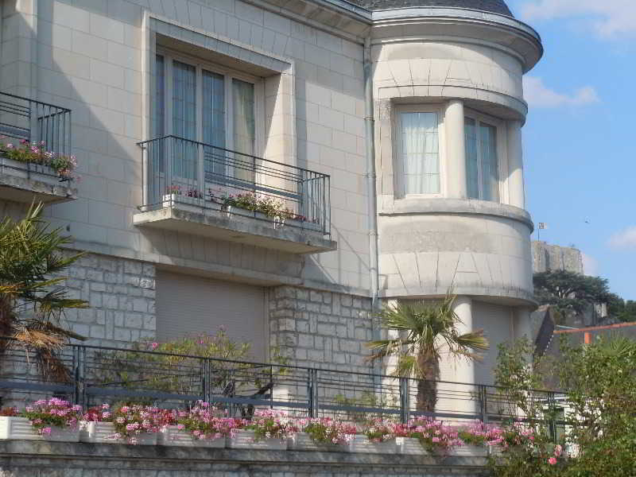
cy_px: 238
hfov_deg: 22.5
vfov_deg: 17.0
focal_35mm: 87
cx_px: 318
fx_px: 1598
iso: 100
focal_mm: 15.6
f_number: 5.3
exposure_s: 1/500
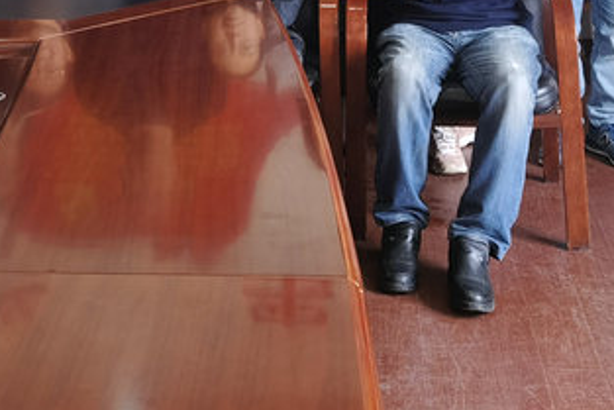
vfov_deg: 16.4
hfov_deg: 26.0
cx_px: 149
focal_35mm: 77
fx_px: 1314
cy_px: -173
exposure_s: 1/100
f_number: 1.6
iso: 160
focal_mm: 5.56
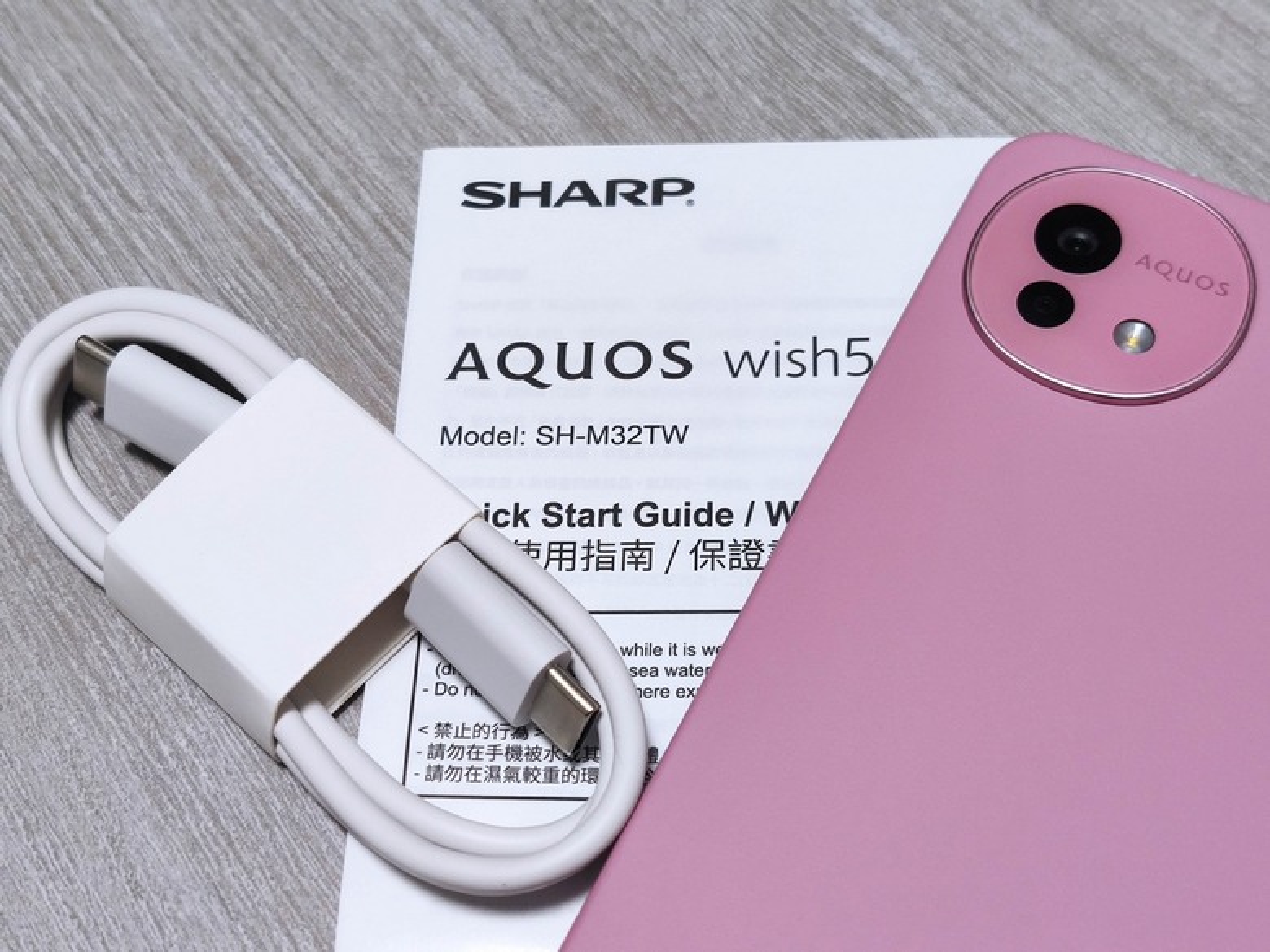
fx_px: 1688
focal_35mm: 46
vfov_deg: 31.5
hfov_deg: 41.2
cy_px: 476
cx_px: 635
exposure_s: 1/120
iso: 756
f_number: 1.75
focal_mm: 4.75
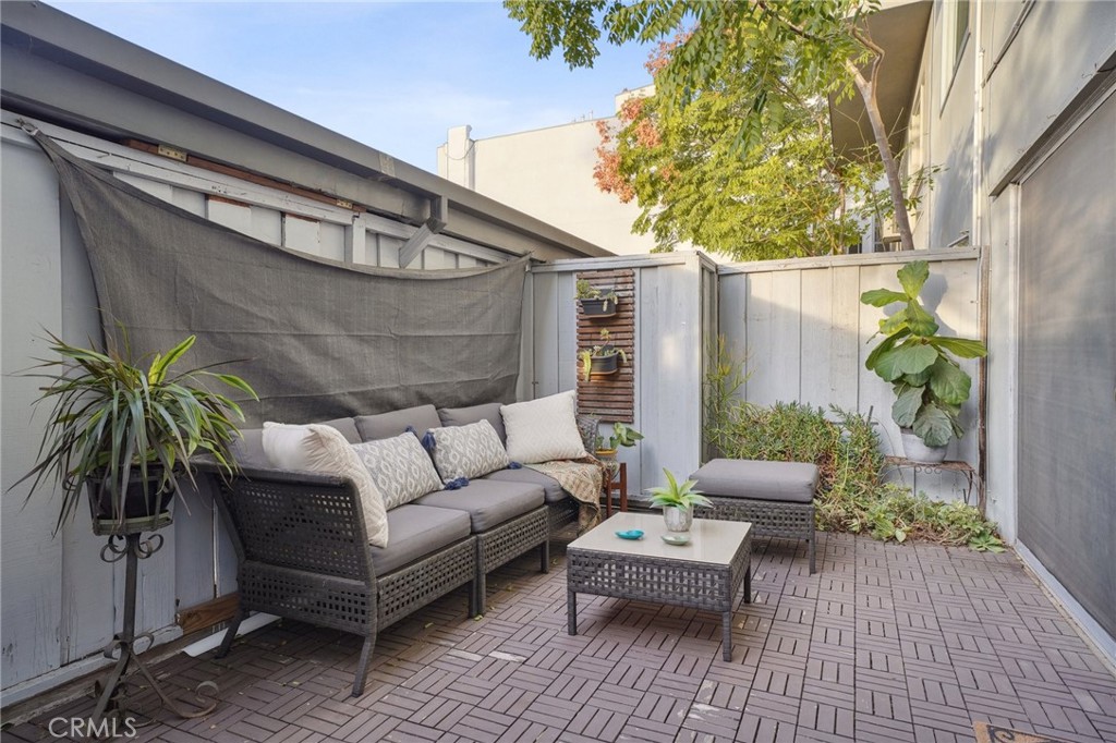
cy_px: 372
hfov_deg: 85.1
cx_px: 558
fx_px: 607
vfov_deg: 62.9
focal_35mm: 20
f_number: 8
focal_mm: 19.6
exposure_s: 1/125
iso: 400
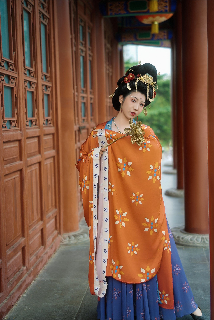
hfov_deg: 27.0
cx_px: 107
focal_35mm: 50
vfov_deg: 39.6
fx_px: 446
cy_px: 160
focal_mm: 50
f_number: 2
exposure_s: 1/80
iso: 64
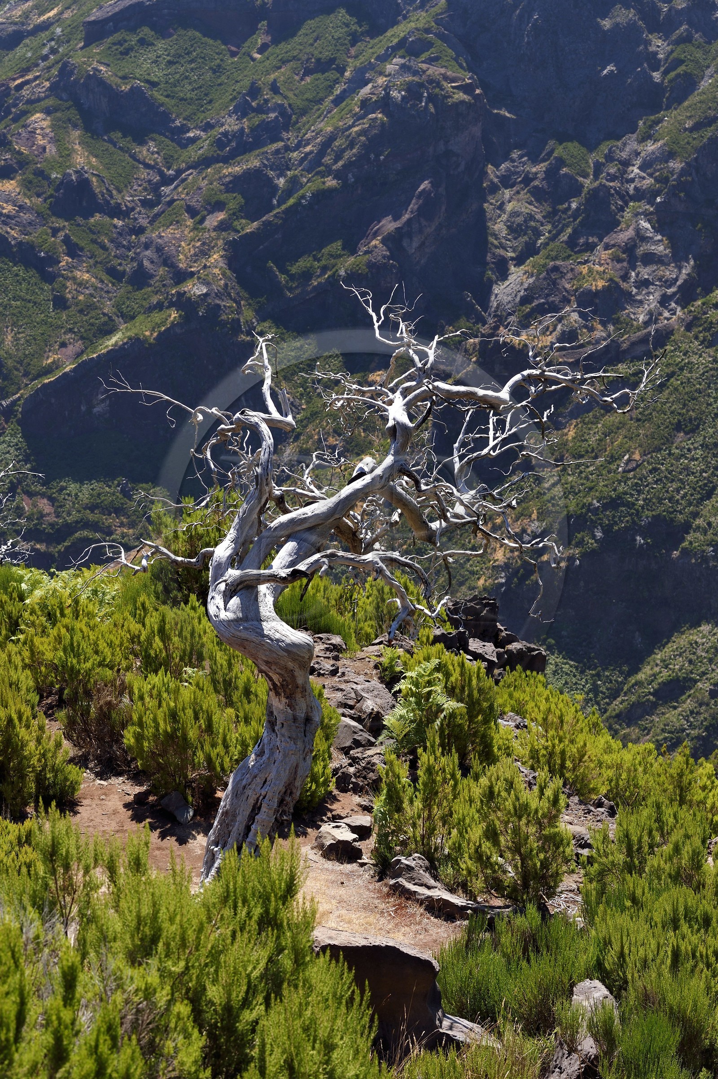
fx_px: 2156
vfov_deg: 28.1
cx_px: 359
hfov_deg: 18.9
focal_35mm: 72
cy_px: 540
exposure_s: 1/250
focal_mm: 72
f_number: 10
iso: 200
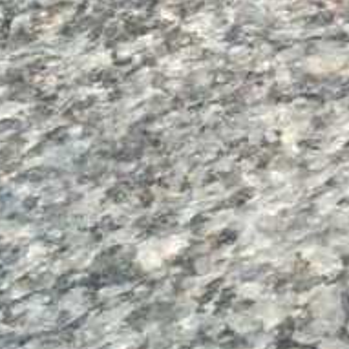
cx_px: 1272
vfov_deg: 6.8
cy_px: -600
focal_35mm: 240
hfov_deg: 6.3
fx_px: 2738
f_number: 20
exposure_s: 1/60
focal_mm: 18
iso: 320
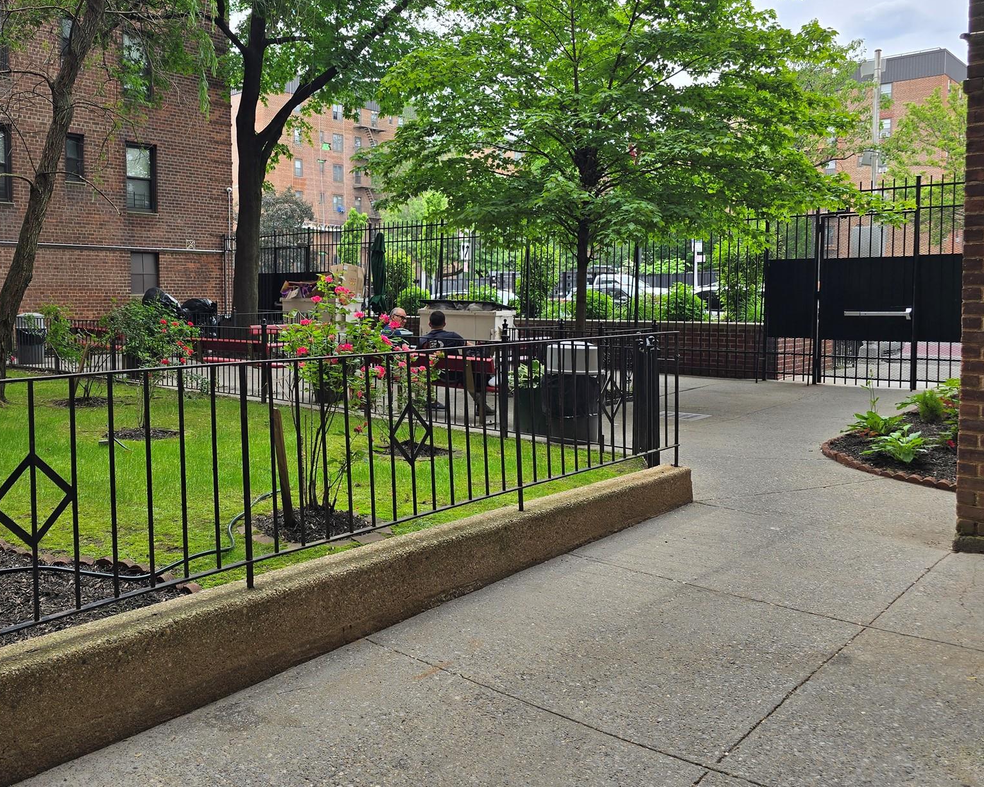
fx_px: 874
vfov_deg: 48.4
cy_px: 356
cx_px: 350
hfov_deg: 57.8
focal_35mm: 30
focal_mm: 6.3
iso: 12
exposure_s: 1/303
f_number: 1.7
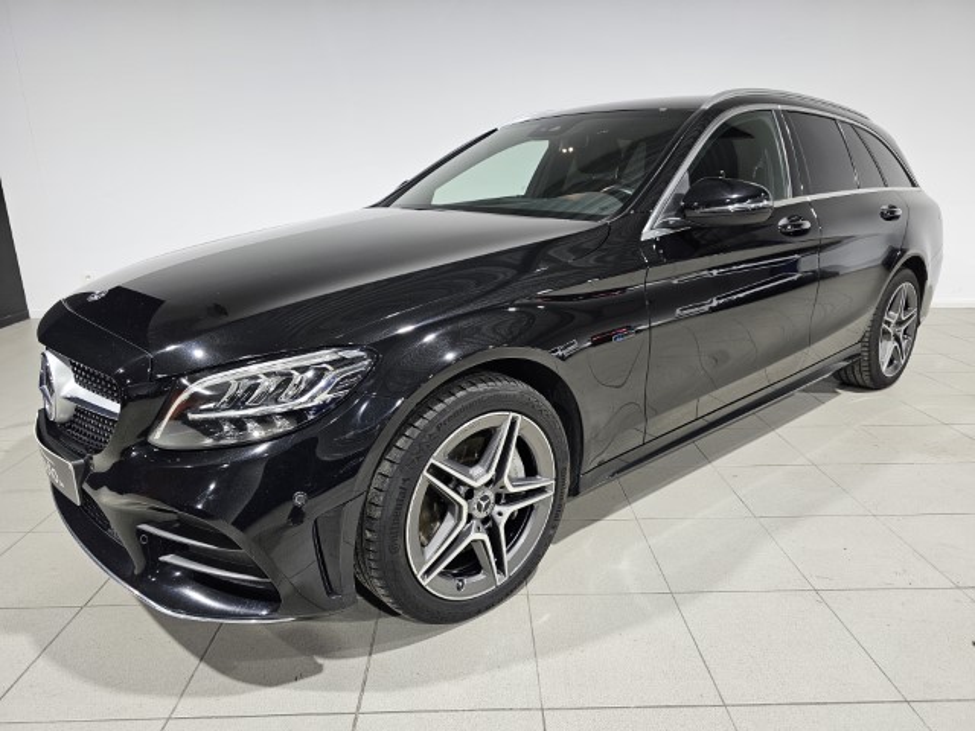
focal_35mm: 23
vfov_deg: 58.9
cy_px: 366
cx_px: 488
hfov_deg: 73.9
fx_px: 648
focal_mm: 6.3
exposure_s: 1/100
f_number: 1.7
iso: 200
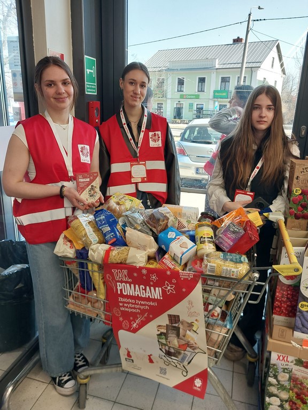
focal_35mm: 30
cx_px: 154
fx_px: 356
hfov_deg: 46.8
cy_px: 205
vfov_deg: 60.0
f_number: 1.8
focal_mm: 4.6
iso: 50
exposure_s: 1/50
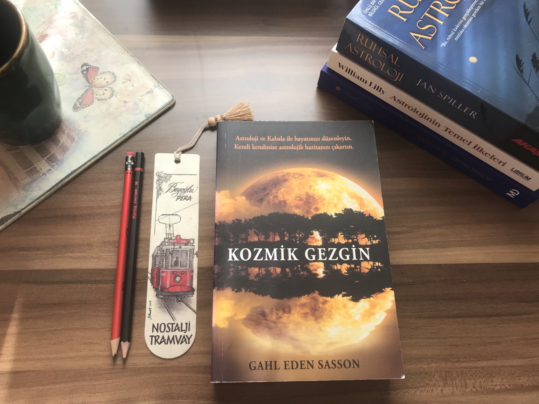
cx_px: 270
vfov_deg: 49.7
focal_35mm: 28
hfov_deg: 63.4
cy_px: 202
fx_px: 436
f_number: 1.8
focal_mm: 3.99
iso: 20
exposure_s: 1/100
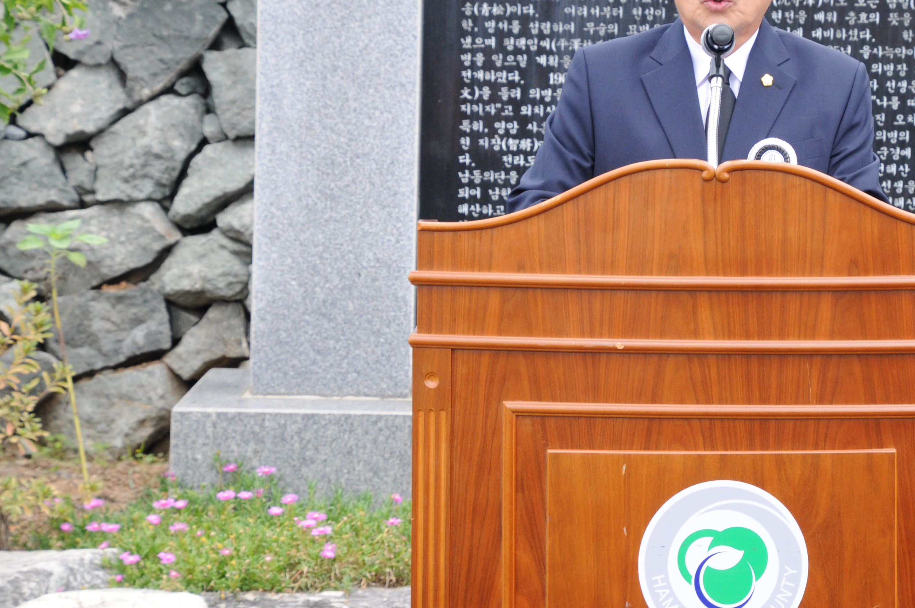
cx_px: 655
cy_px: 205
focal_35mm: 178
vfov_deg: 7.7
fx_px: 4513
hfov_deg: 11.6
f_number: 8
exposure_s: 1/250
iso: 640
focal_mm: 75
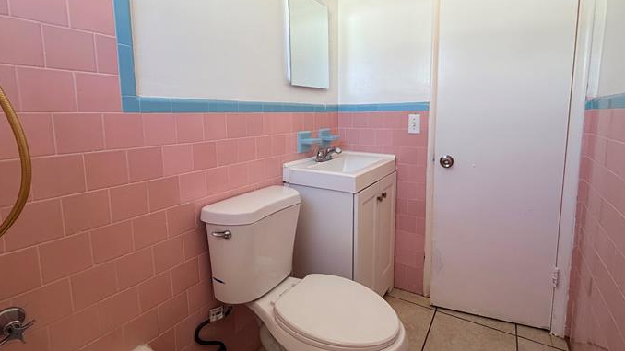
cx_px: 327
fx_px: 298
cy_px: 149
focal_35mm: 18
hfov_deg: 92.6
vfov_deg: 60.7
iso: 200
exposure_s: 1/121
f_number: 2.2
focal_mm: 2.22
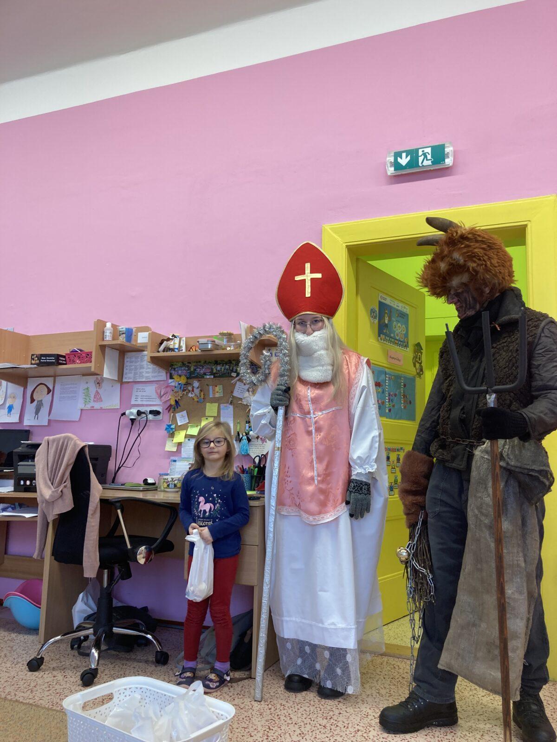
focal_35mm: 28
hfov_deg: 49.7
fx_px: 601
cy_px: 371
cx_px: 278
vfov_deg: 63.4
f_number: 1.8
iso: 64
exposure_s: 1/50
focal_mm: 3.99
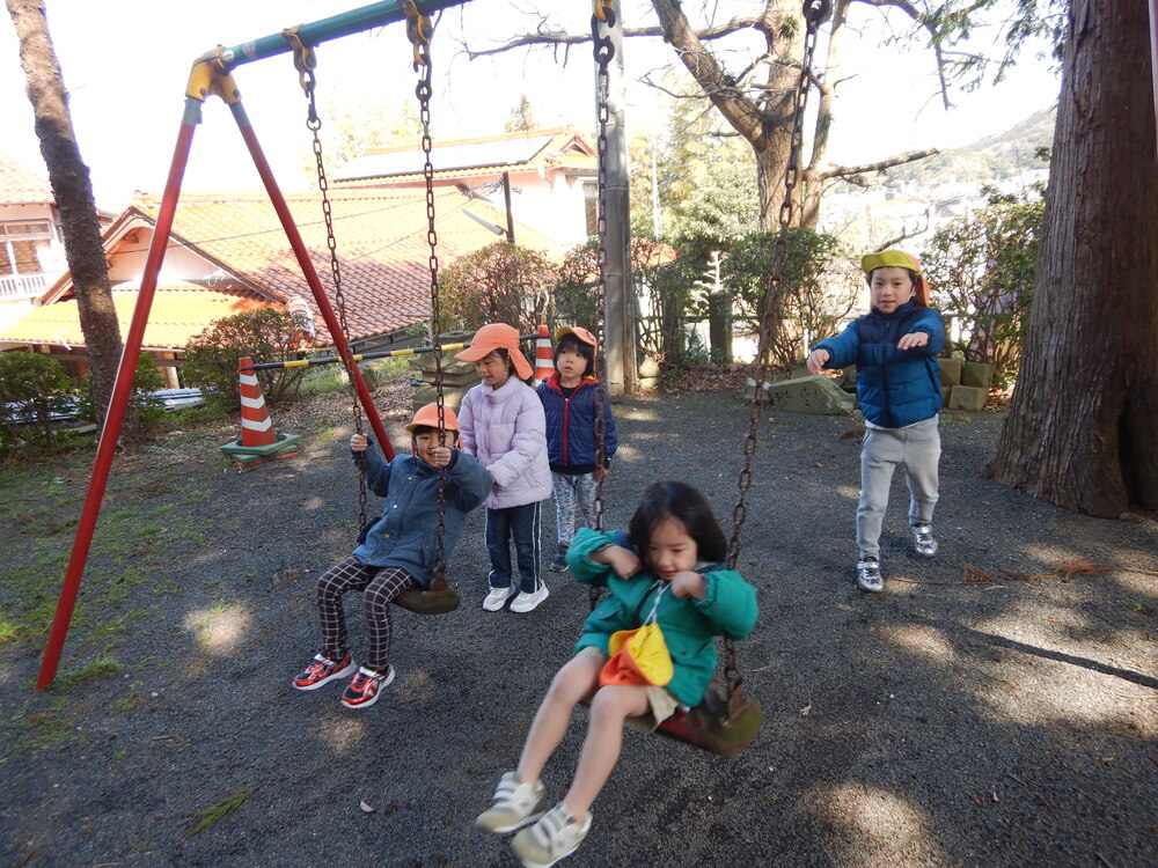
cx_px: 579
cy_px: 434
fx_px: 803
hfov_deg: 71.6
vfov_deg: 56.8
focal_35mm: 24
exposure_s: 1/200
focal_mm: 4.3
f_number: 2.8
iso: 125
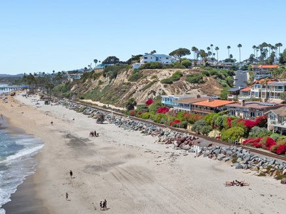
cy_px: 136
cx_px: 162
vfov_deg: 25.9
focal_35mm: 56
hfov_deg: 34.3
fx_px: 462
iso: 100
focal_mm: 12.29
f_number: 2.8
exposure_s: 1/320
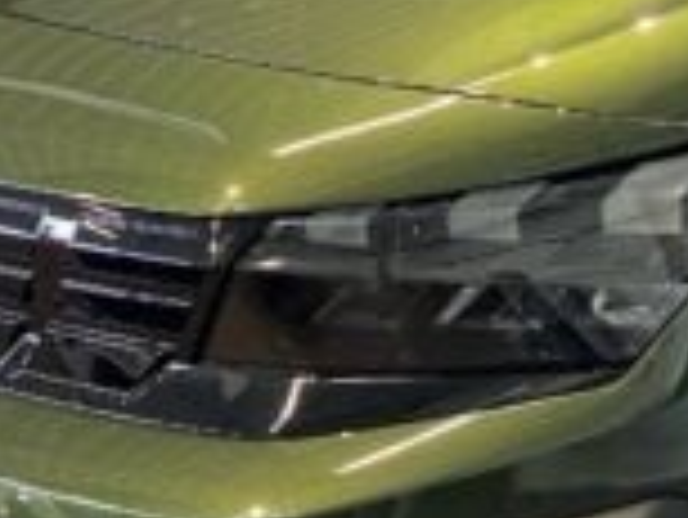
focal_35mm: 110
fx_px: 2188
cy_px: 185
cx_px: 576
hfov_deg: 17.7
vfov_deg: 13.5
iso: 125
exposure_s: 1/50
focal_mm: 3.99
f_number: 1.8
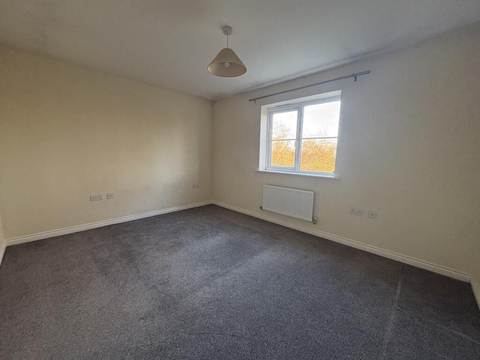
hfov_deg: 102.1
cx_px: 240
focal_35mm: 14
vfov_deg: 85.7
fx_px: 194
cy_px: 180
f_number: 2.2
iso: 250
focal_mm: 2.22
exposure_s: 1/82
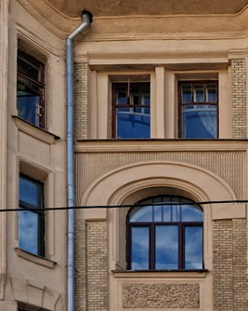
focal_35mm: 91
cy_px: 147
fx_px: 835
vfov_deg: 21.0
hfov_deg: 15.6
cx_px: 369
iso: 200
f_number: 5
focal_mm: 24
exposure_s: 1/800
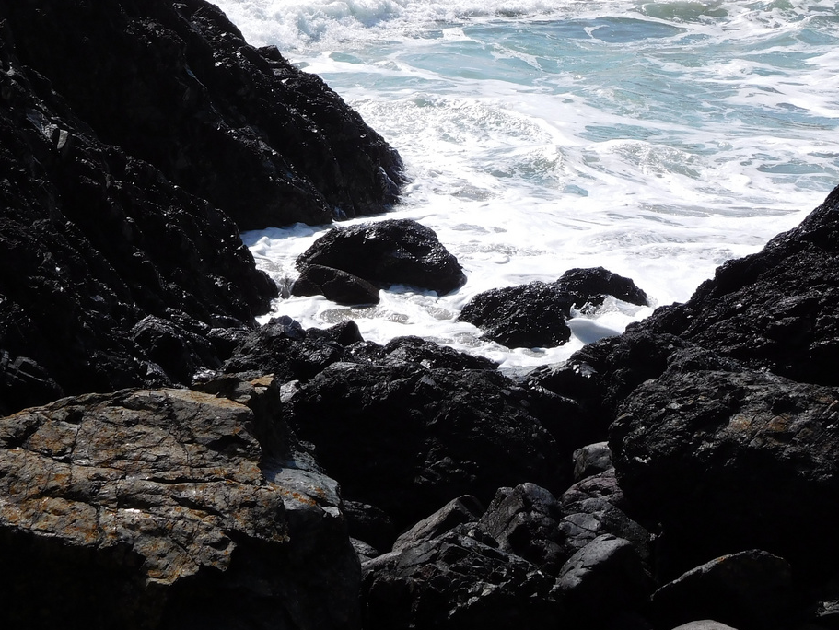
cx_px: 492
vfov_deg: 18.6
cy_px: 219
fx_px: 1916
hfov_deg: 24.7
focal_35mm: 79
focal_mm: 8.9
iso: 125
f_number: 8.2
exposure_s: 1/500
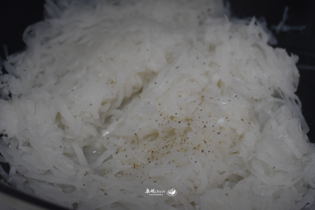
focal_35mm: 57
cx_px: 158
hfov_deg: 35.1
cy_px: 105
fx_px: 499
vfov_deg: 23.8
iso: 1400
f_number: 5
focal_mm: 38
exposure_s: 1/60
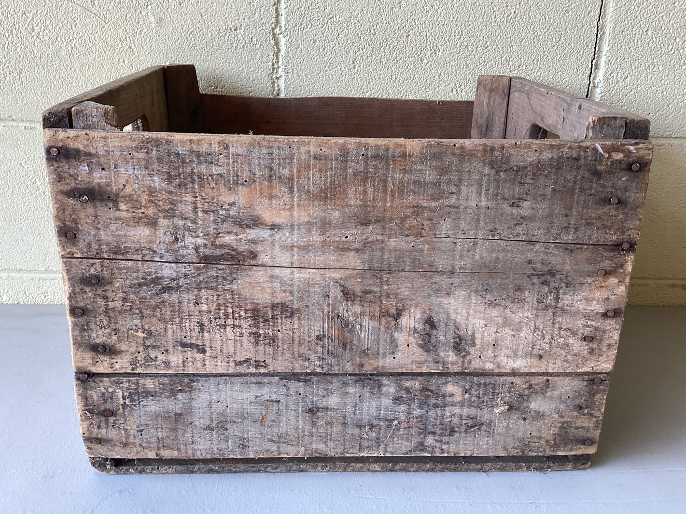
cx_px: 343
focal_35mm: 33
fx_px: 654
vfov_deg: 42.9
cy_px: 251
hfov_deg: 55.3
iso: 50
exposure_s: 1/120
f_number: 2.4
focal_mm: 3.3
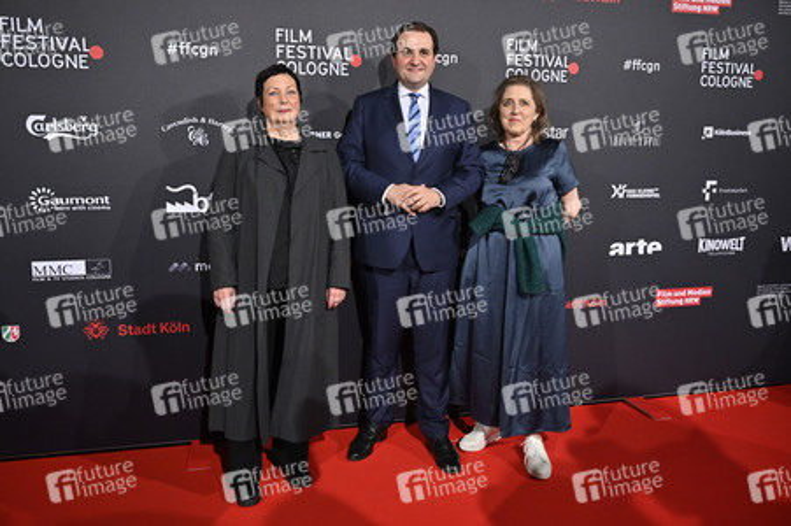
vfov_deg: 52.1
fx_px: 538
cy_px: 263
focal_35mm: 24
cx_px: 396
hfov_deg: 72.7
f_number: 4
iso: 1000
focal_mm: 24.5
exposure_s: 1/200
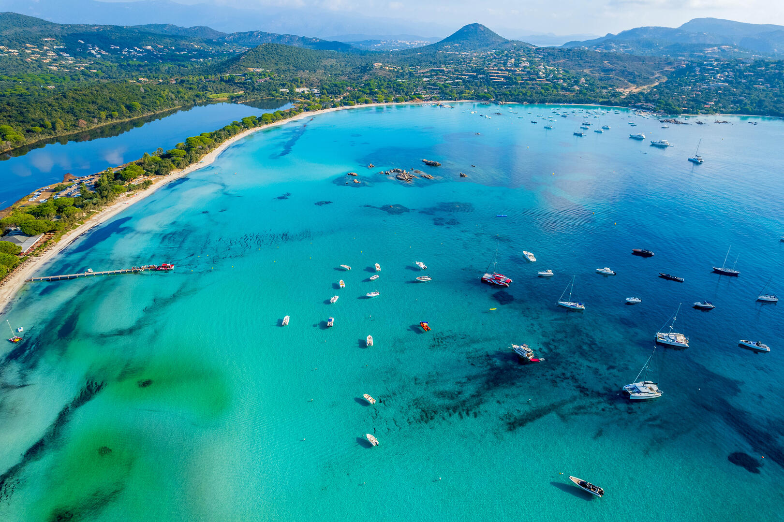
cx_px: 392
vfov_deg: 57.2
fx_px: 479
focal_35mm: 22
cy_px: 261
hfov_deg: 78.6
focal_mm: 8.4
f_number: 2.8
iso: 100
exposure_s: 1/800
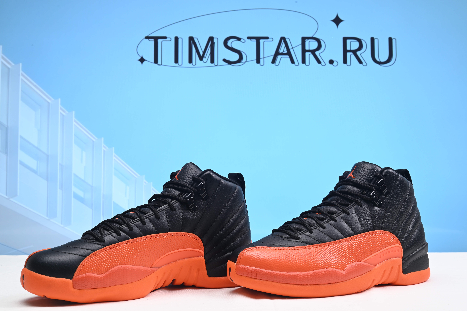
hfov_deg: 46.4
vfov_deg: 31.9
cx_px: 234
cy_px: 156
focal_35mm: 42
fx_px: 545
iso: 100
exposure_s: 1/2
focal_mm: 42
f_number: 16
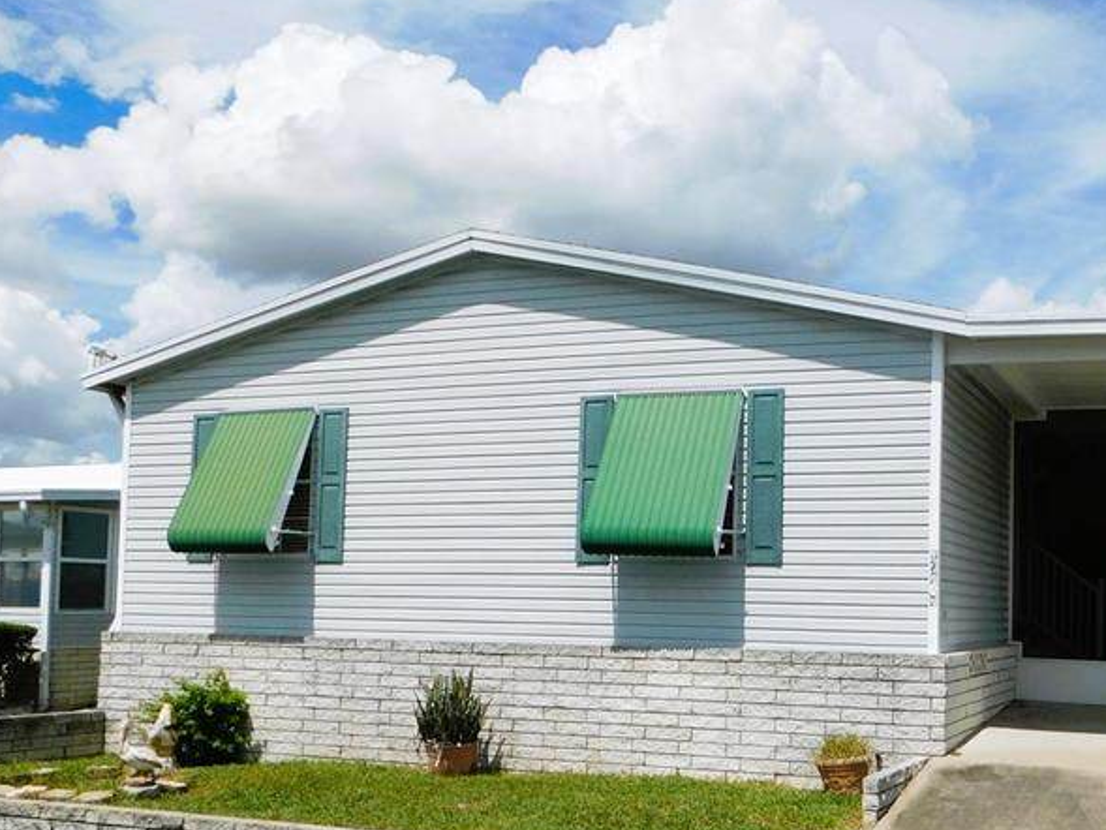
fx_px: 1278
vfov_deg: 35.6
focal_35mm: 40
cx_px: 800
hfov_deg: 45.5
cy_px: 548
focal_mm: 4
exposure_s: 1/1000
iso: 125
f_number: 6
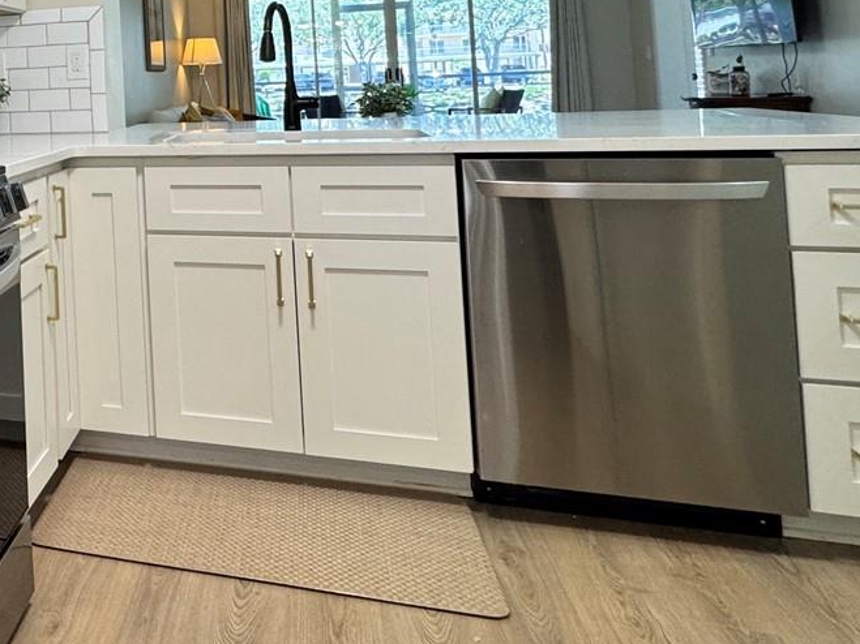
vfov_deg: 38.7
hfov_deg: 45.0
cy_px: 56
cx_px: -16
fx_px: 845
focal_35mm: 34
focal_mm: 2.22
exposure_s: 1/120
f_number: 2.2
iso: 200
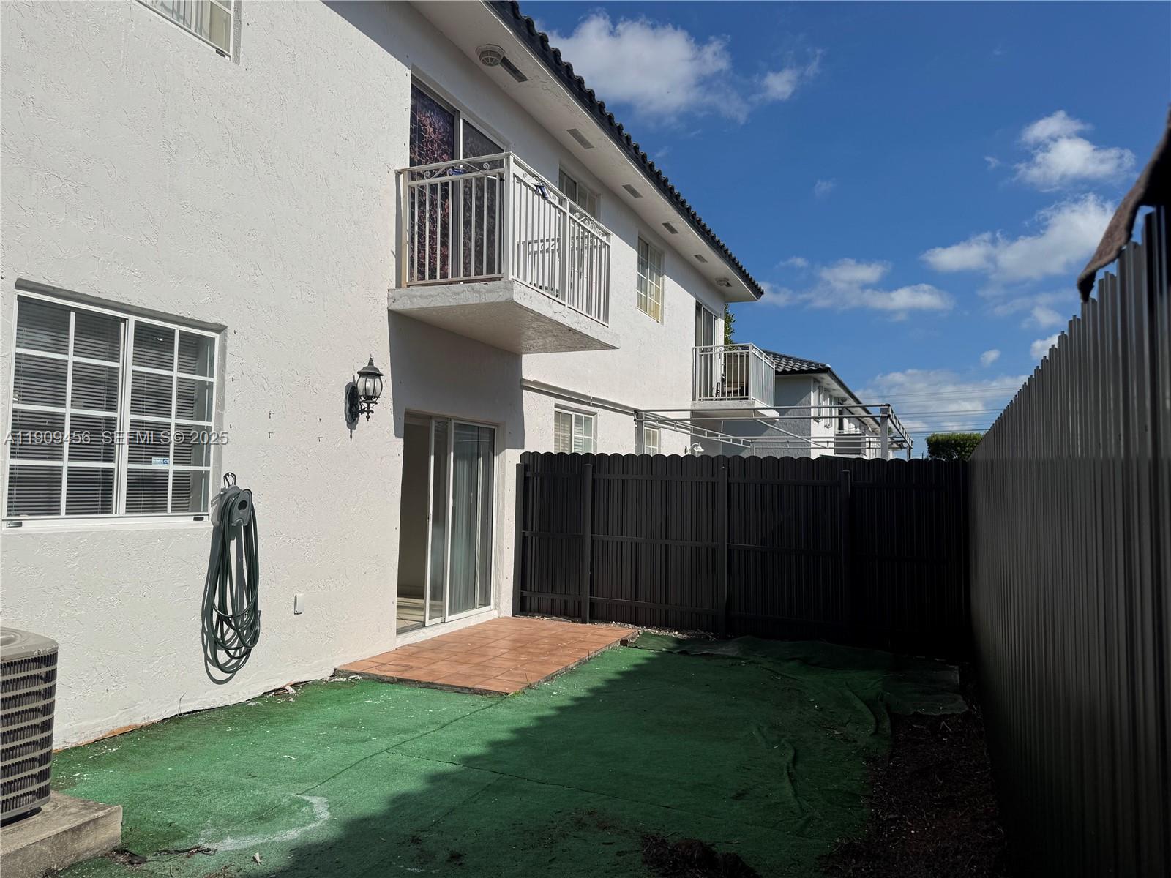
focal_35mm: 24
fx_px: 812
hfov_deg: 71.6
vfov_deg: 56.8
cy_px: 439
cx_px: 586
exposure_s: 1/12346
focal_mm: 6.76
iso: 80
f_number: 1.78
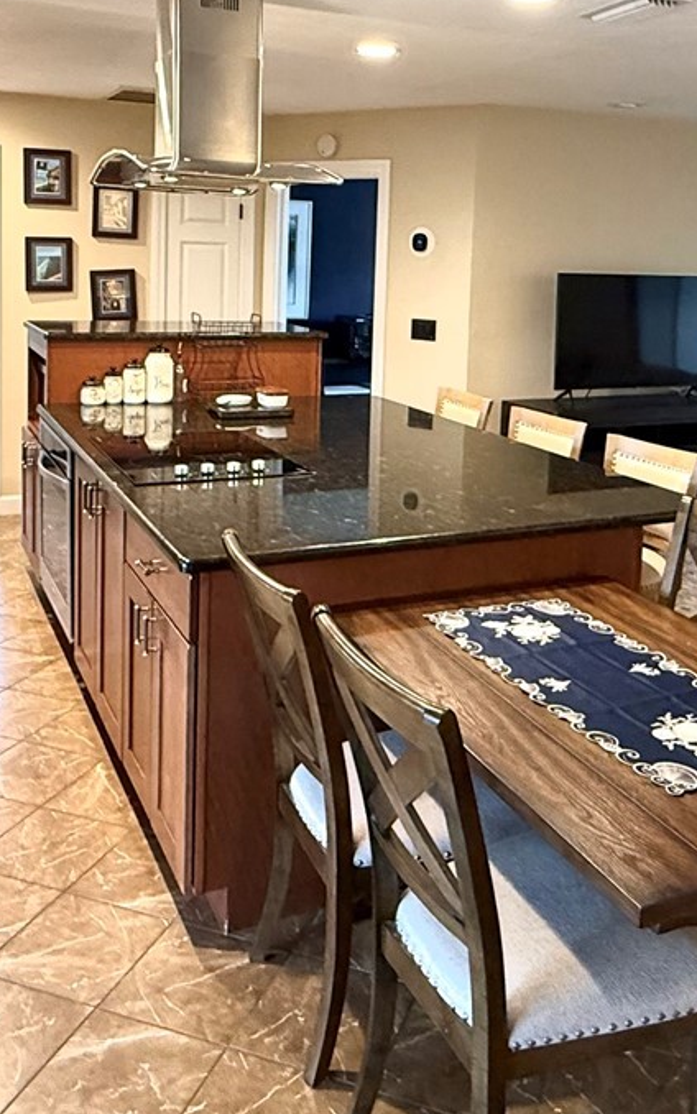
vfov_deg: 53.9
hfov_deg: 36.2
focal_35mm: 35
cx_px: 409
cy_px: 343
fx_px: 1063
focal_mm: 2.22
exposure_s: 1/60
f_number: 2.2
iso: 400
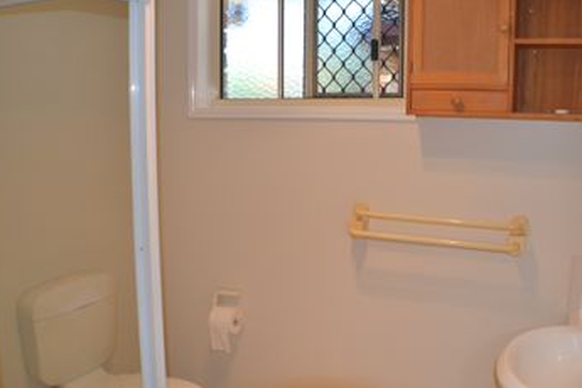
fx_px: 727
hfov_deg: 43.5
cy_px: 180
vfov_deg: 29.9
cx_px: 321
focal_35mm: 45
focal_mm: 22
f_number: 4
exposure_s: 1/125
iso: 200
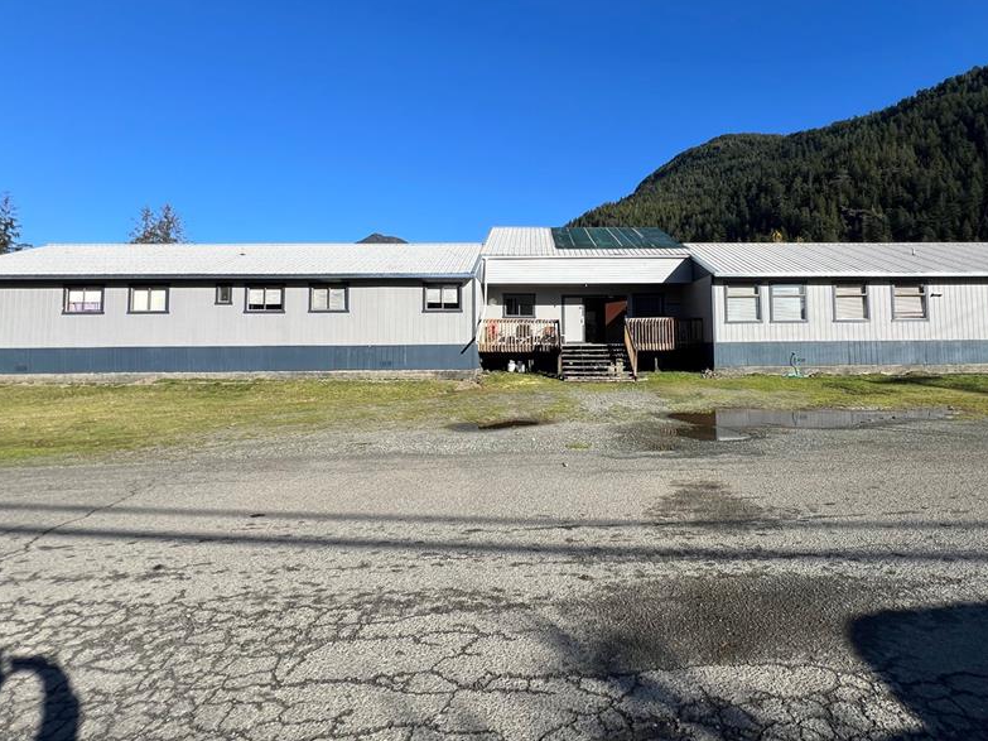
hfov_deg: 90.5
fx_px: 485
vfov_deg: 74.3
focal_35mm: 17
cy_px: 318
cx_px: 559
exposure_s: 1/1531
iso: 32
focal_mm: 1.57
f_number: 1.8
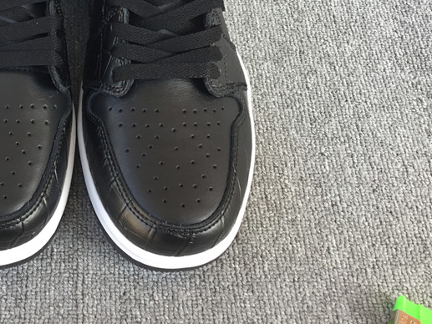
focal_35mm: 54
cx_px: 62
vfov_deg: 26.3
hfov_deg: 34.0
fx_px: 674
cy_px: 45
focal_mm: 3.3
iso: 40
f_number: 2.4
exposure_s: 1/100
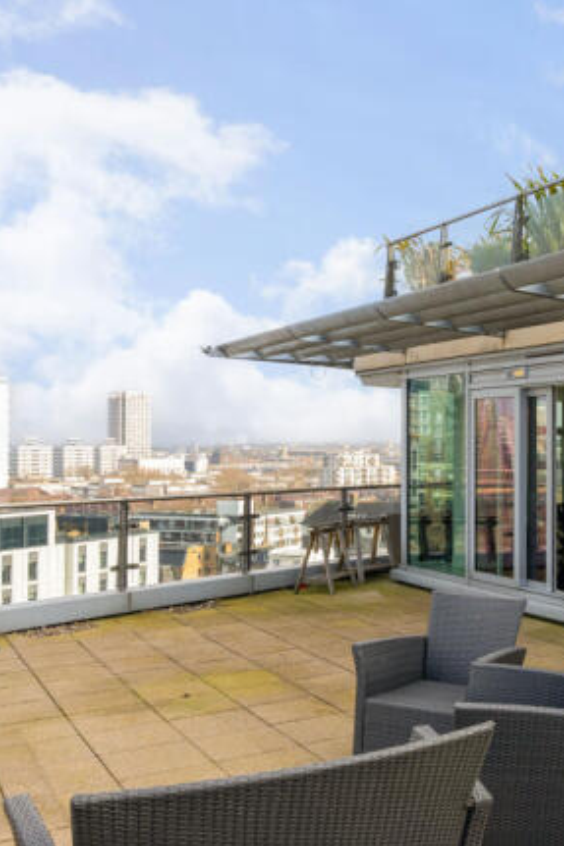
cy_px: 427
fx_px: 894
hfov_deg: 32.6
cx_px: 545
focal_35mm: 38
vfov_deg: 50.7
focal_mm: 25
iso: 500
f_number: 11
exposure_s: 1/250
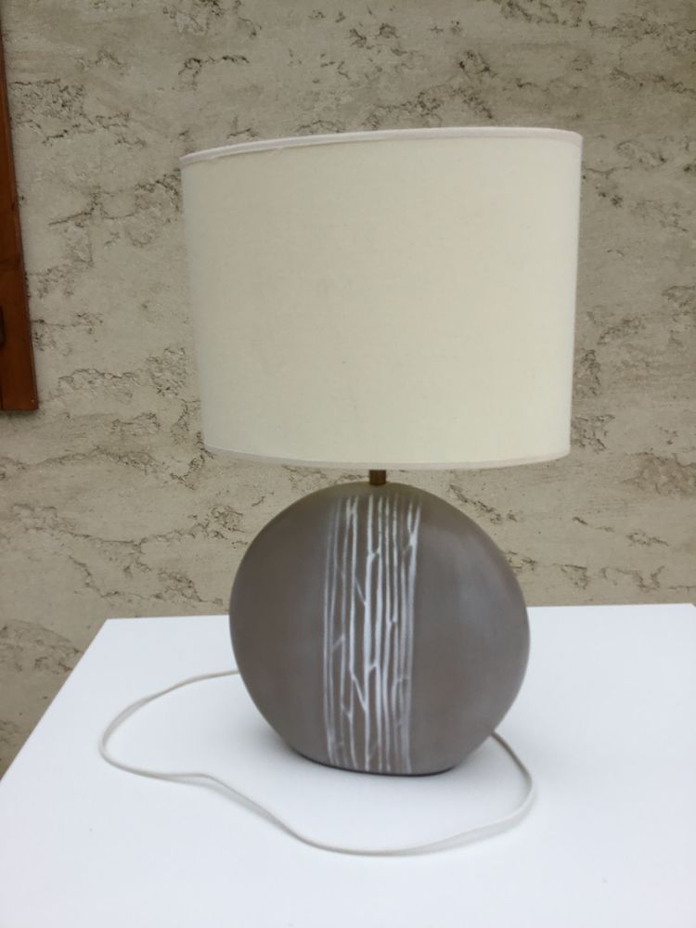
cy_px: 464
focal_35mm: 31
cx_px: 348
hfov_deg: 45.4
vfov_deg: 58.4
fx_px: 831
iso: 25
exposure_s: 1/1116
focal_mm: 3.3
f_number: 2.4
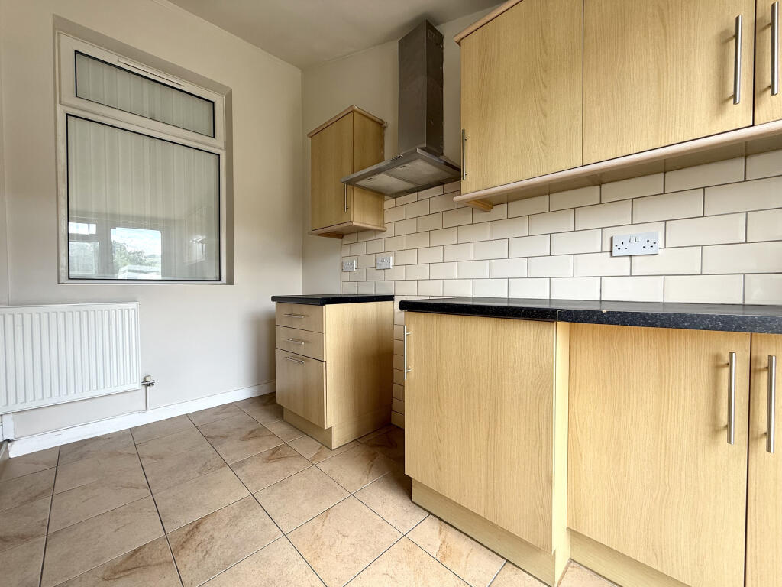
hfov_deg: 102.1
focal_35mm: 14
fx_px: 316
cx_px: 391
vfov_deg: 85.7
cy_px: 294
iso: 80
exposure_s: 1/99
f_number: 2.2
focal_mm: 2.22
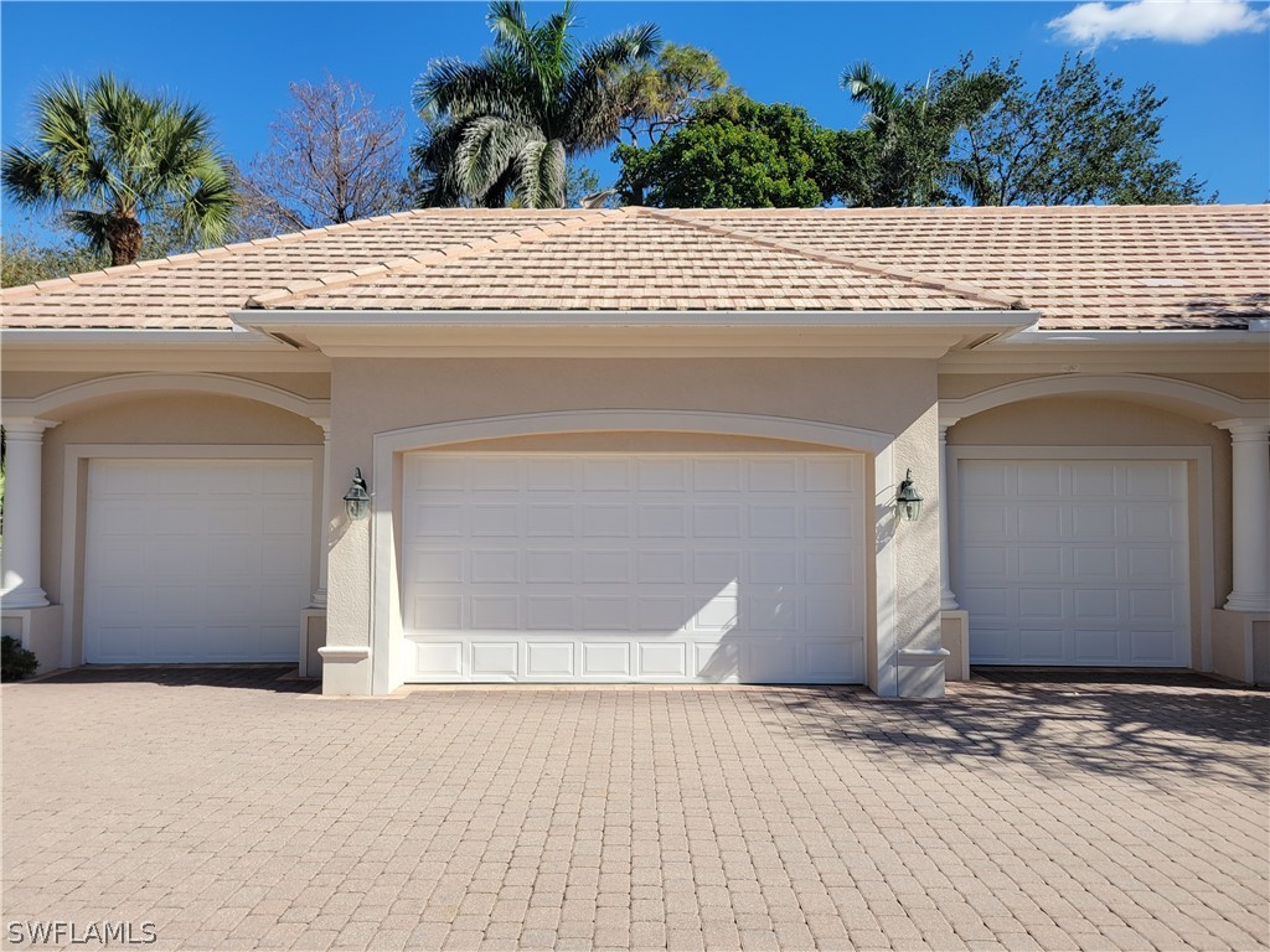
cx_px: 635
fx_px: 954
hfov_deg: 67.3
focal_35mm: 26
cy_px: 476
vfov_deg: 53.1
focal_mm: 5.4
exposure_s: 1/2586
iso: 40
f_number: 1.8
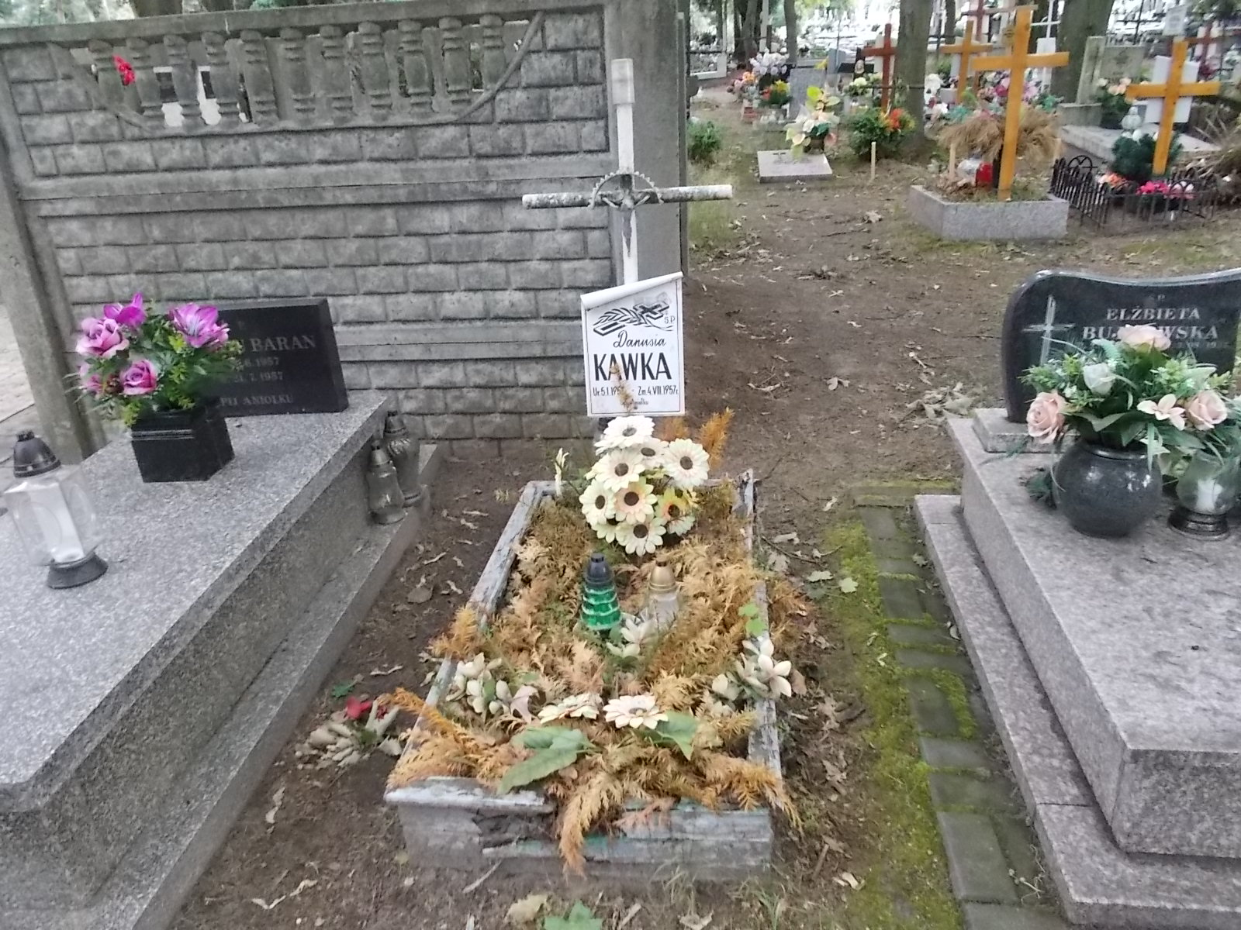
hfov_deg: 67.3
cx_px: 620
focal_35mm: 26
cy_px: 465
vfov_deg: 53.1
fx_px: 932
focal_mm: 4.6
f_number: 3.2
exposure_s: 1/80
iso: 400
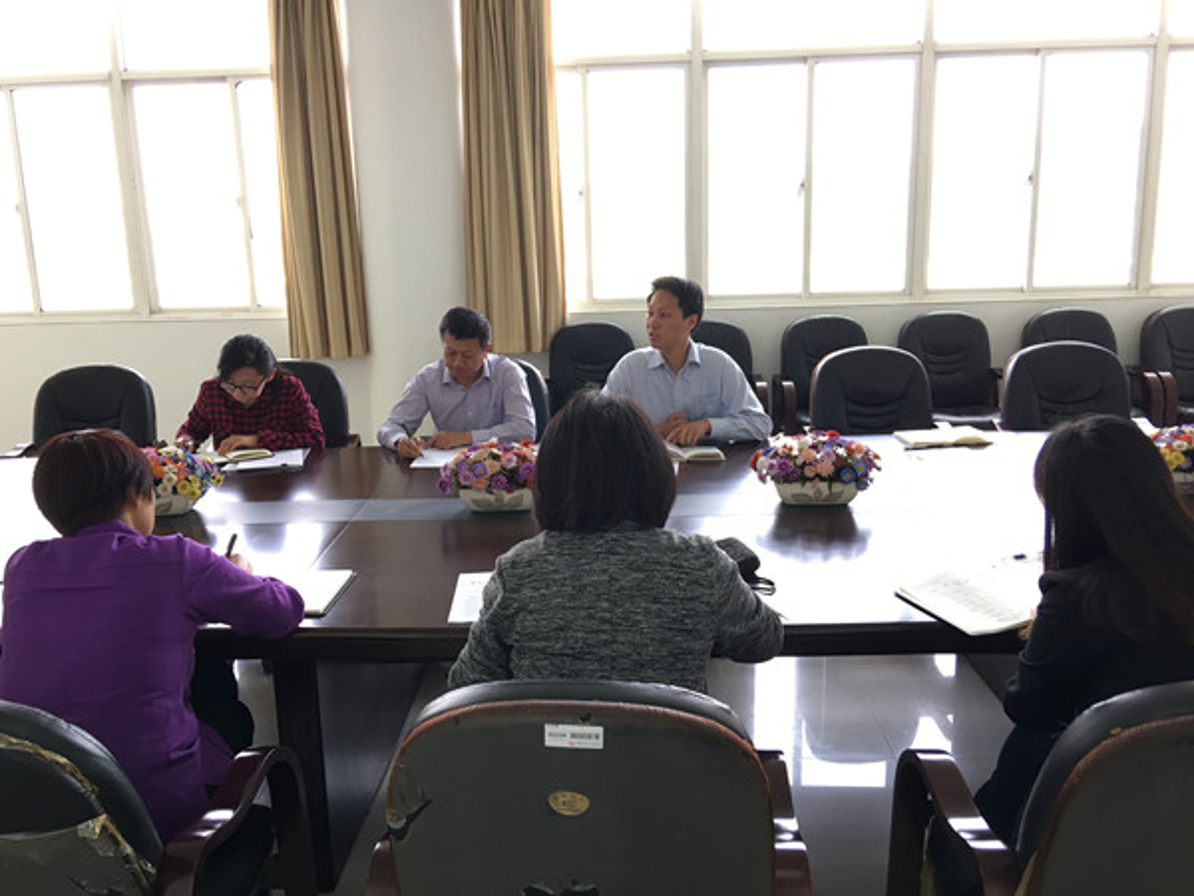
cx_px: 597
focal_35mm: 29
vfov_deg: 48.2
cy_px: 448
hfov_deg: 61.7
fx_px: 1000
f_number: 2.2
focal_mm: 4.15
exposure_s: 1/33
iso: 32
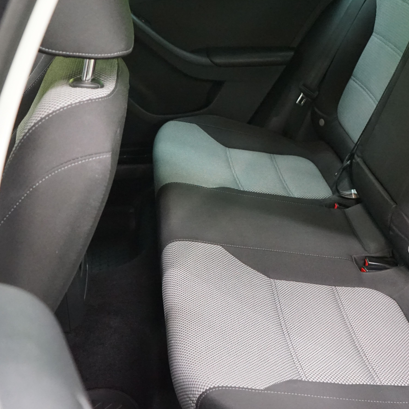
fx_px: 682
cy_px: 167
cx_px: 335
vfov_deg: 33.3
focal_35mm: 51
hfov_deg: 32.4
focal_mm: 30
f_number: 5
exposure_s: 1/50
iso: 6400
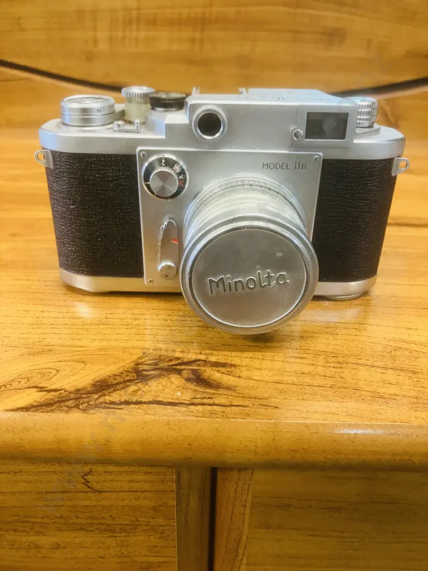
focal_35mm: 28
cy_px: 286
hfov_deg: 49.7
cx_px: 214
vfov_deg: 63.4
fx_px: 462
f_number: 1.8
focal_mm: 3.99
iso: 250
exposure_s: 1/50
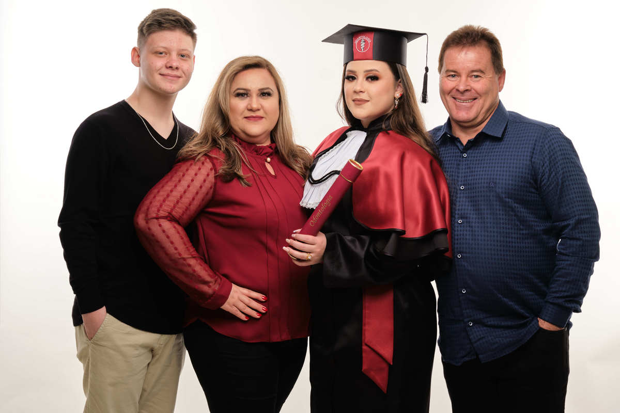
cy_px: 206
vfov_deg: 23.0
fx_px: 1016
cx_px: 310
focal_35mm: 59
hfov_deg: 33.9
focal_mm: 39.3
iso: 160
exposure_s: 1/125
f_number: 8
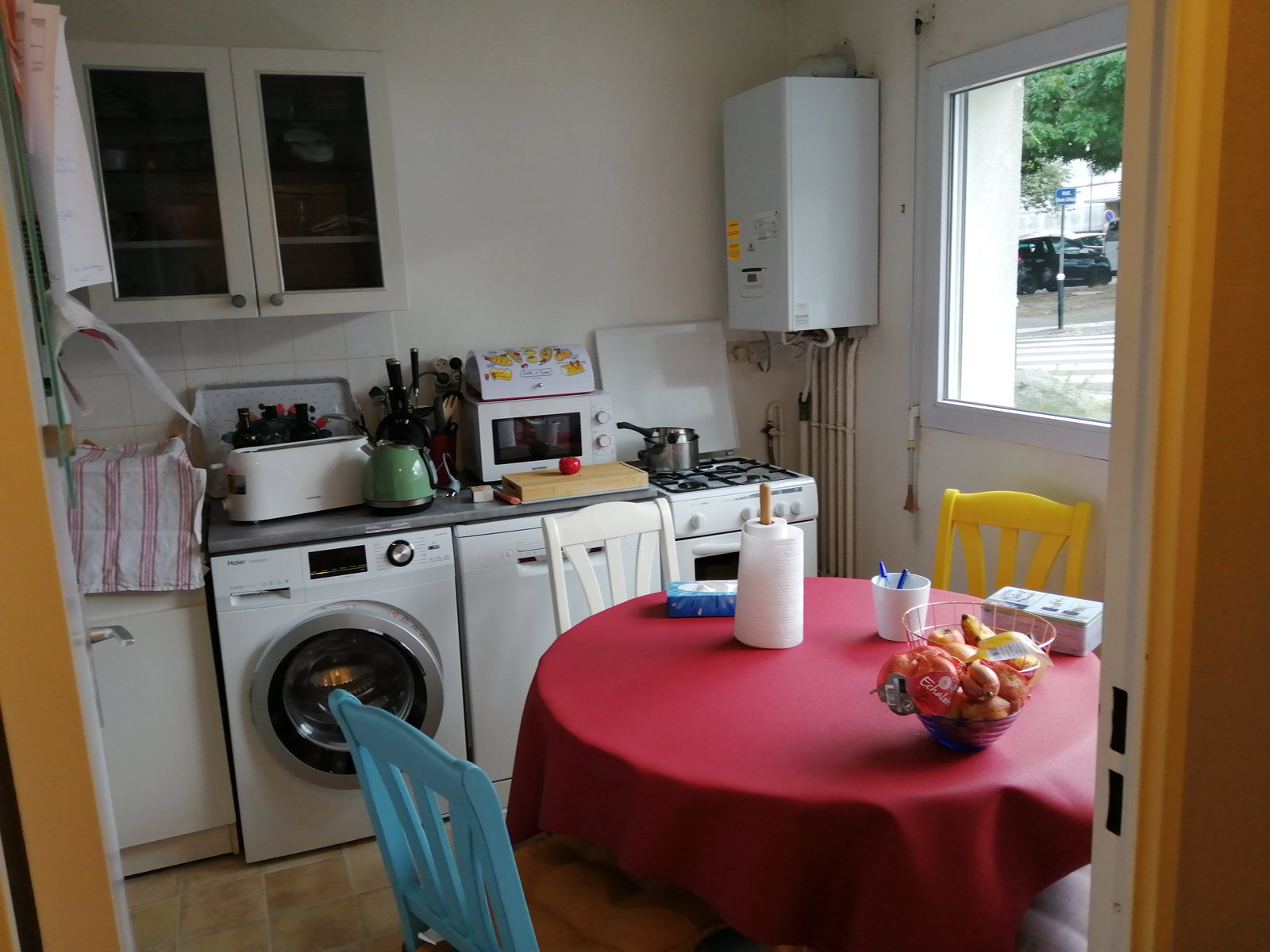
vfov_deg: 53.1
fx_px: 954
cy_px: 476
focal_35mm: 26
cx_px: 635
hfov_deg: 67.3
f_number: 1.8
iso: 64
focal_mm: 3.6
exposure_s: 1/50
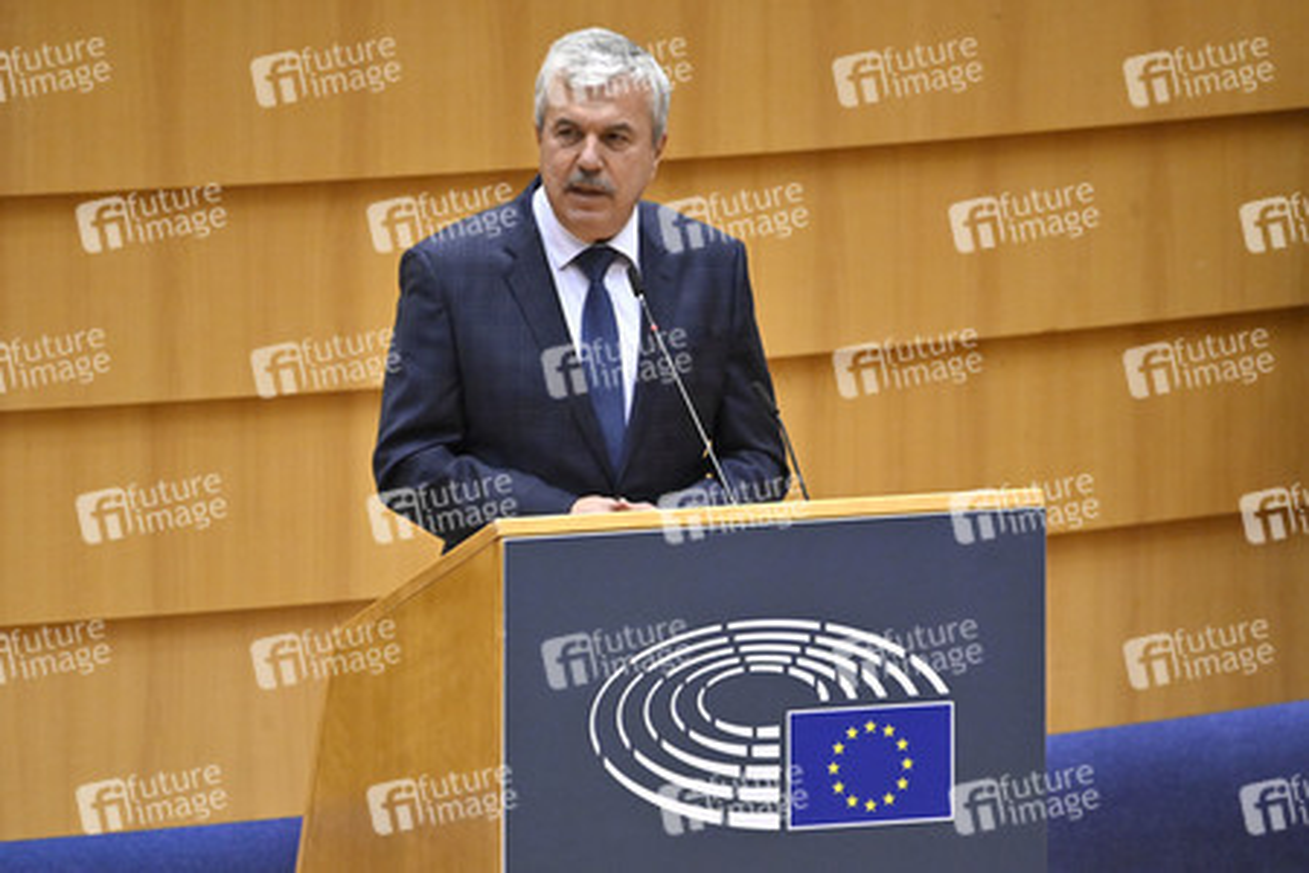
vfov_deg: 2.7
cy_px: 436
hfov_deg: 4.1
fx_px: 18179
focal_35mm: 500
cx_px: 654
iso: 5000
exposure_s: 1/640
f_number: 6
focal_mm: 500
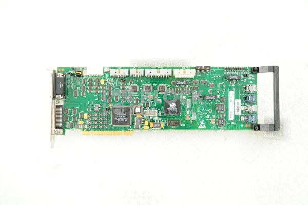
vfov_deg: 38.8
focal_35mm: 34
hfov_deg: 55.8
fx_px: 291
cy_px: 102
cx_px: 154
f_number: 7.1
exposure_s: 1/125
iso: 1600
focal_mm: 34
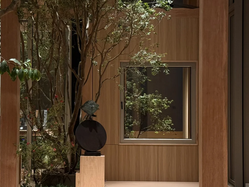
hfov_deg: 27.8
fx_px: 504
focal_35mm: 70
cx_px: 128
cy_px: 98
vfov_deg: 21.0
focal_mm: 6.76
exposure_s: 1/50
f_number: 1.78
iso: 200
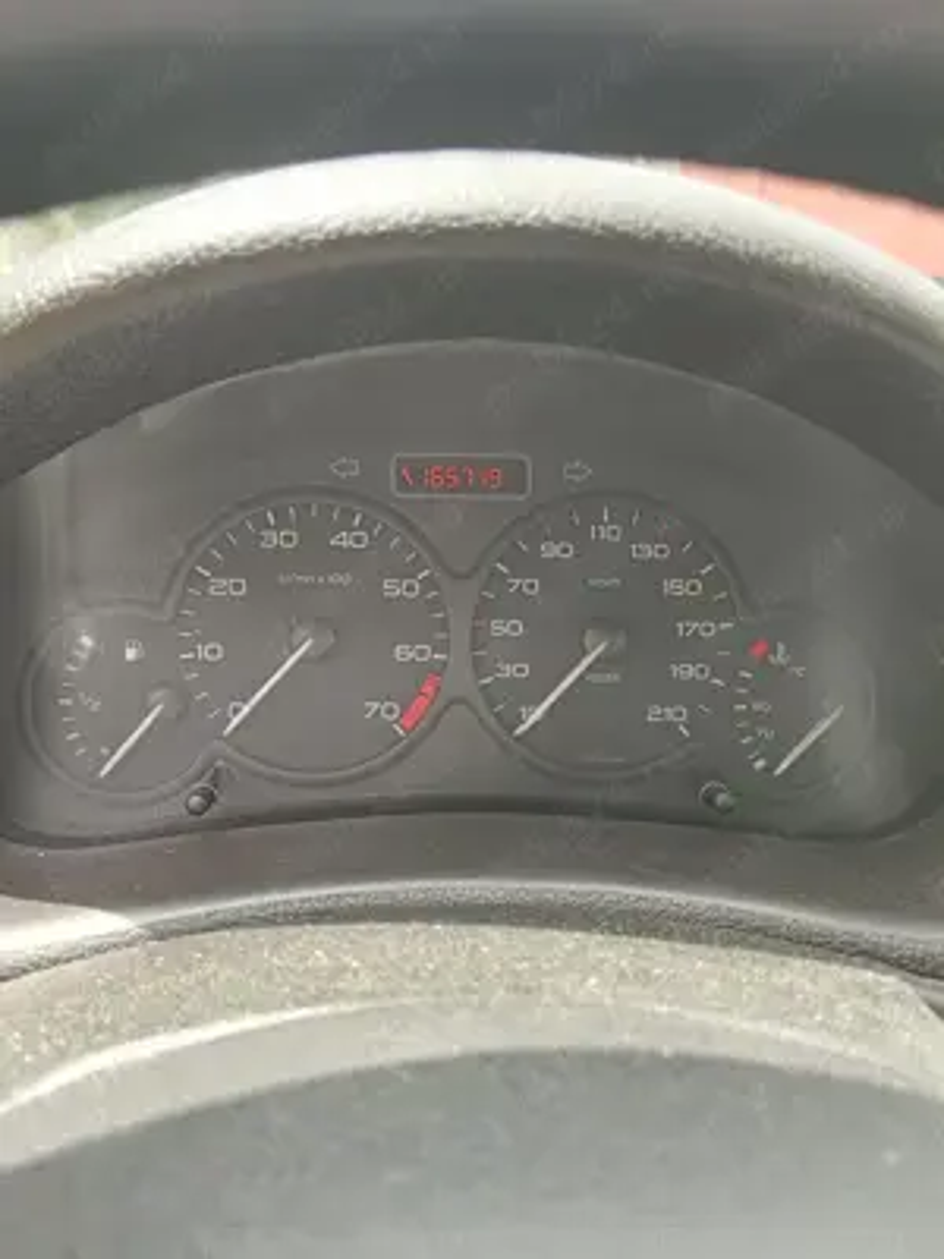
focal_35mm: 27
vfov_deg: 65.3
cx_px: 472
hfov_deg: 51.4
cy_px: 630
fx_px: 982
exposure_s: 1/100
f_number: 1.9
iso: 604
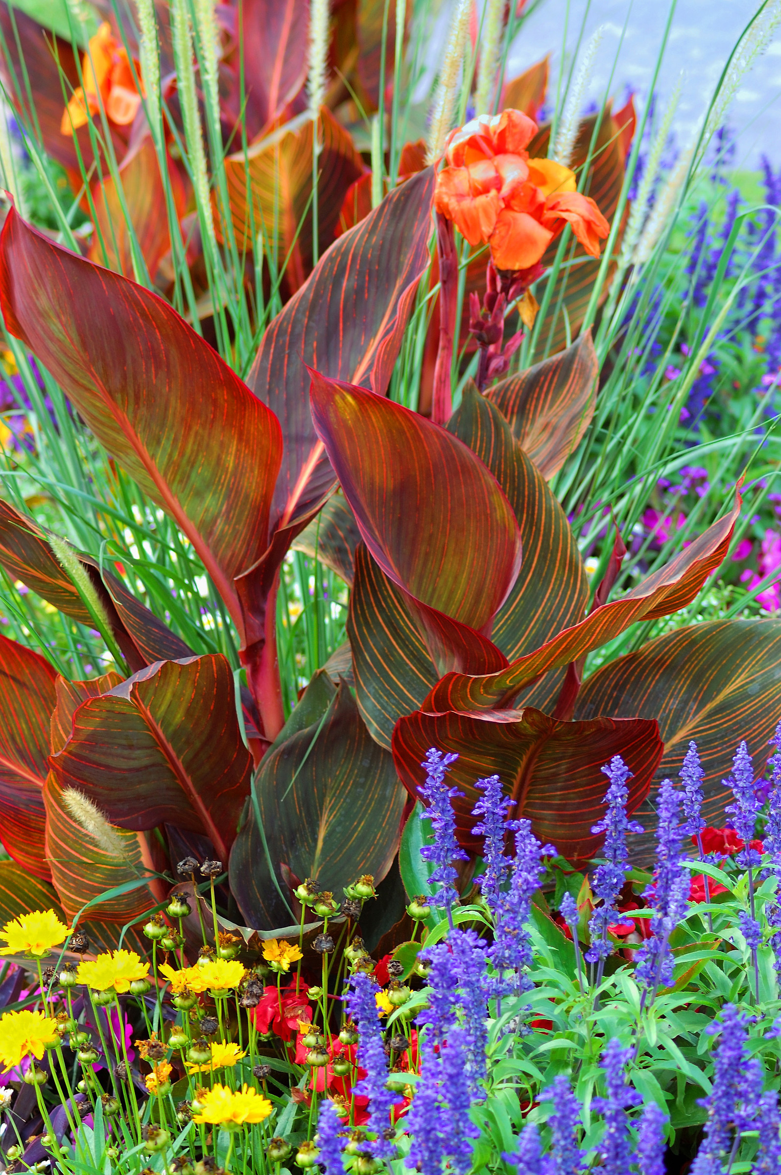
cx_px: 390
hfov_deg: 13.0
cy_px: 588
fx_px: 3424
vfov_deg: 19.5
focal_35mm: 105
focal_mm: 70
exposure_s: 1/50
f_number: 5.6
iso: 200
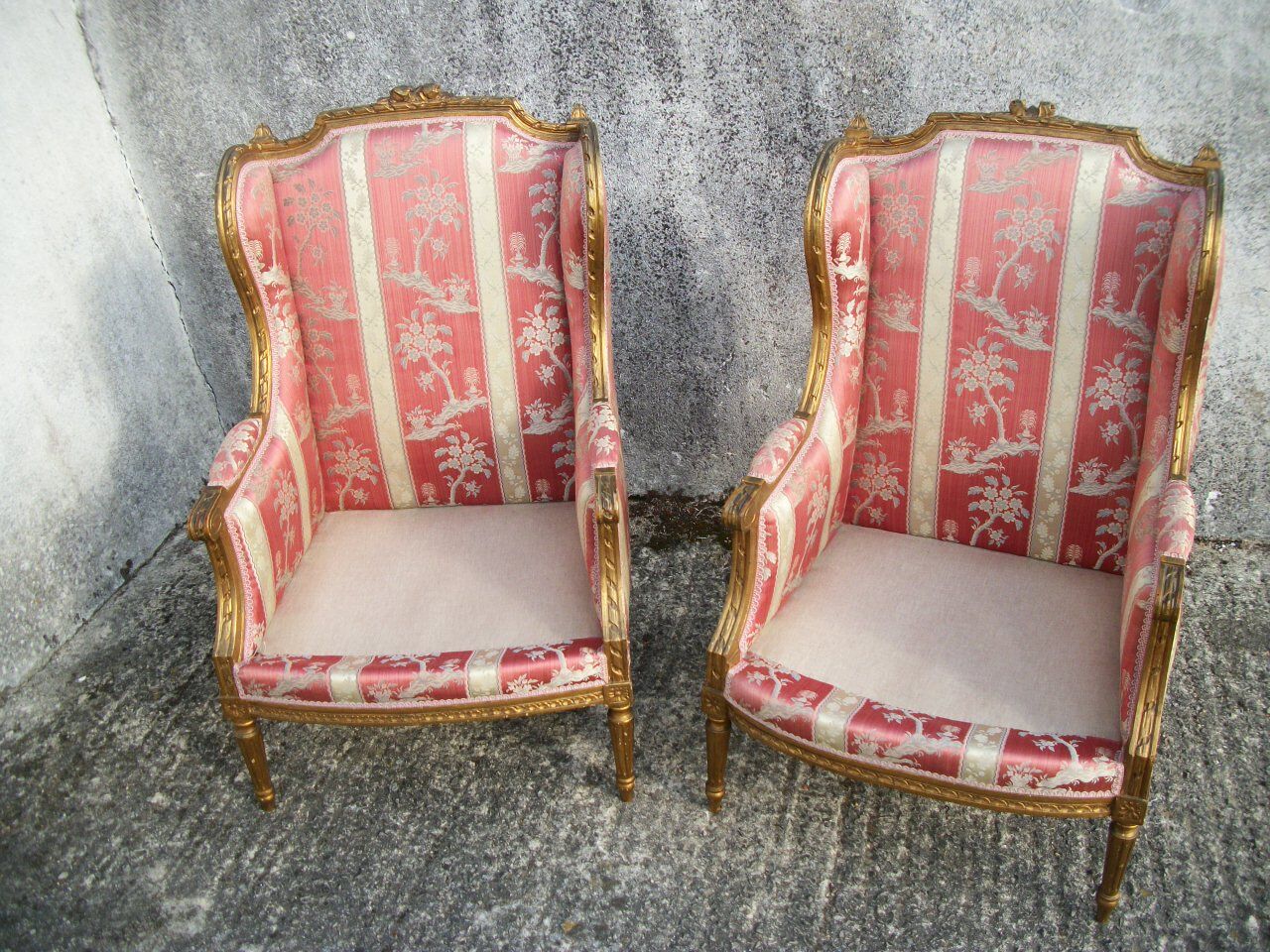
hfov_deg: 56.8
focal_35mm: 32
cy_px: 476
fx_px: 1174
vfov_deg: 44.2
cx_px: 635
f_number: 2.9
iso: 80
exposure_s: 1/320
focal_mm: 5.7
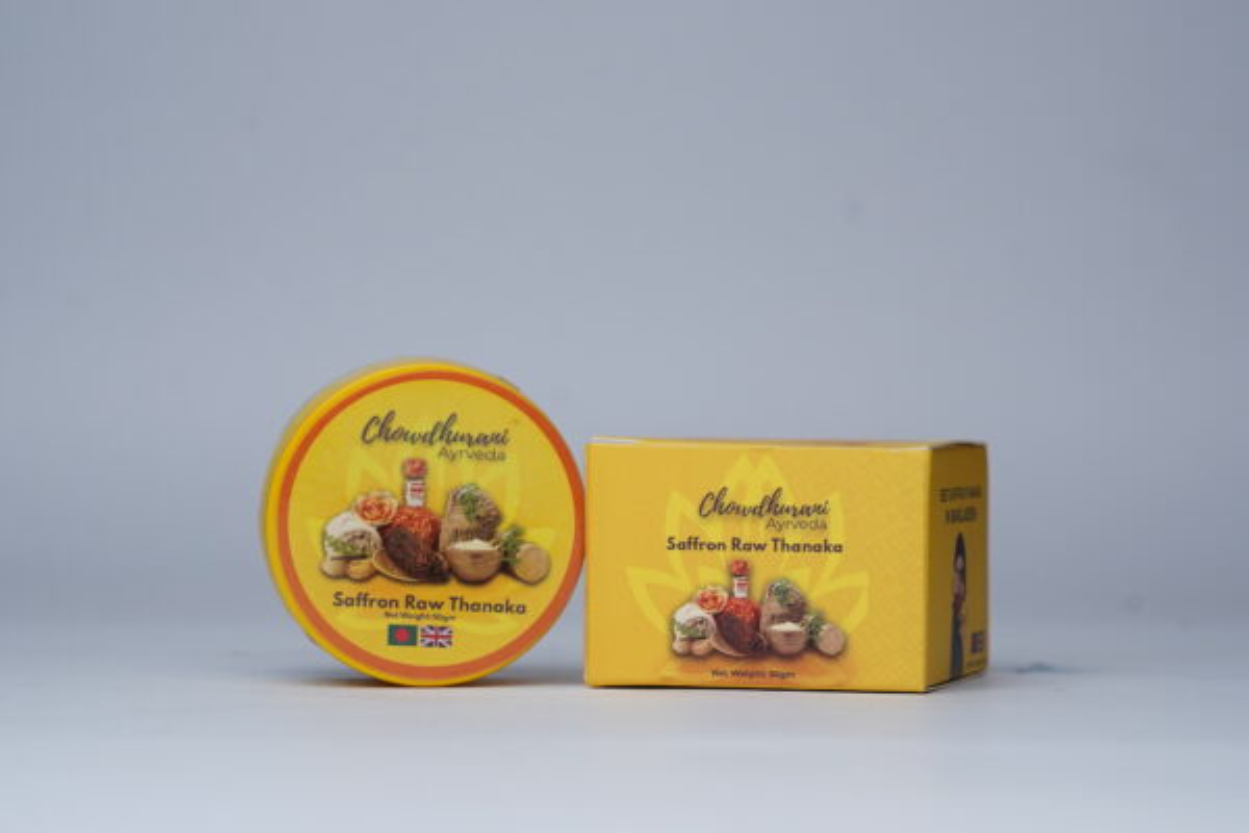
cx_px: 624
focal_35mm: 127
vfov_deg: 10.8
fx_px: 4406
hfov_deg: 16.1
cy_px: 416
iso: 400
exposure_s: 1/200
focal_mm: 85
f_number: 7.1
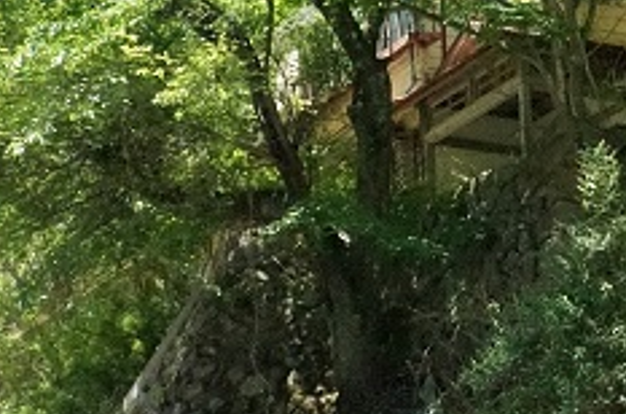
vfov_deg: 13.5
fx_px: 1744
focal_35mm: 101
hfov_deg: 20.2
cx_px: 476
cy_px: 86
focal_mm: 32.5
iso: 12800
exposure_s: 1/2500
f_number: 13
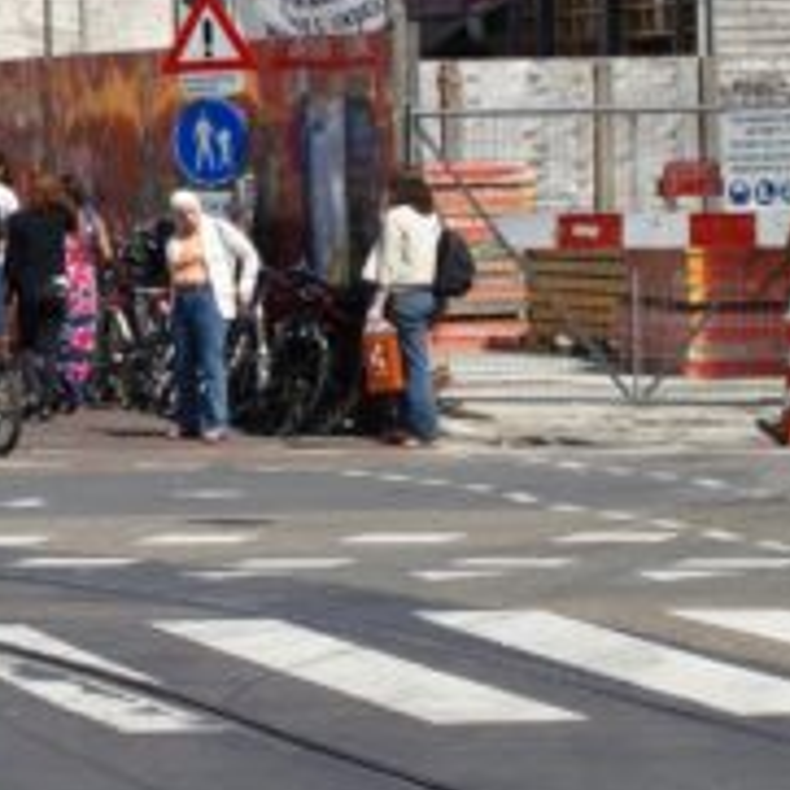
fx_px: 7669
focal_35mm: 297
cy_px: -44
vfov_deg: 5.9
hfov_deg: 5.8
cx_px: -388
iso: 100
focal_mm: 70
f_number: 10
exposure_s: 1/160
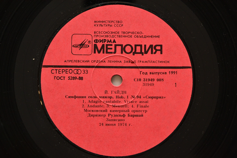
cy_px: 79
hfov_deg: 19.5
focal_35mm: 105
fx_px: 691
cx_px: 118
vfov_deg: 13.0
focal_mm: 70
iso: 800
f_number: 7.1
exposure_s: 1/200
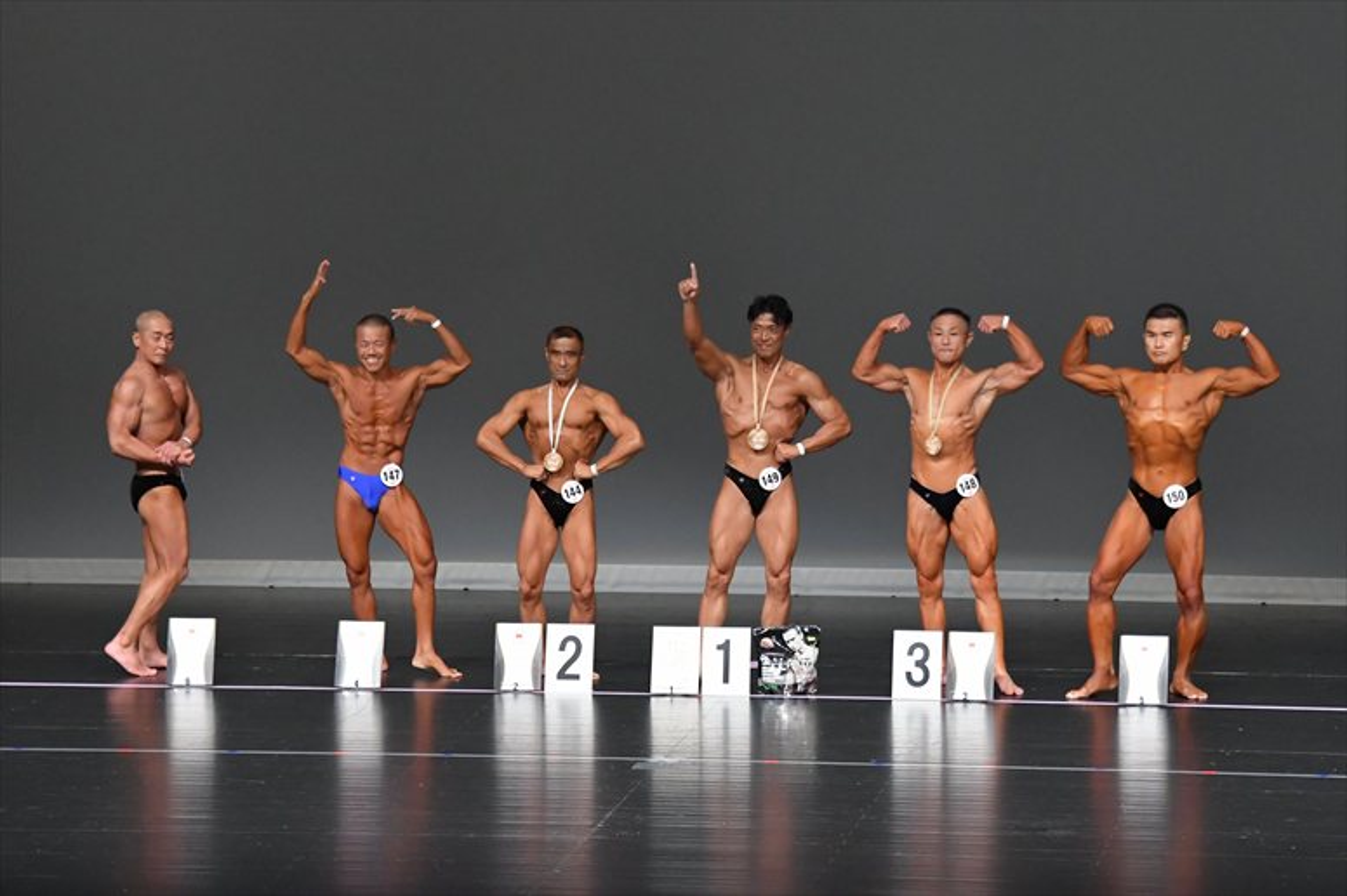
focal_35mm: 183
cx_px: 674
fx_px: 6844
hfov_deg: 11.2
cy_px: 448
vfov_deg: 7.5
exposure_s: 1/400
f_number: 5.6
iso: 5000
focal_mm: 122
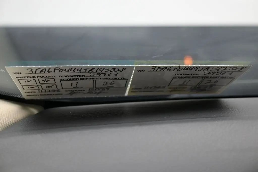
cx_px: 129
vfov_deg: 35.5
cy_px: 86
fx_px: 269
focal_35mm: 38
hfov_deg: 51.3
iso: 500
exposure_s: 1/125
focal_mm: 25
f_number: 4.2
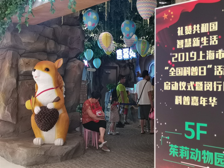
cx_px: 112
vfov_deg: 27.0
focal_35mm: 54
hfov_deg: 35.6
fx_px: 349
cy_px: 84
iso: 250
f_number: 4
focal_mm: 5.58
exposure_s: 1/50
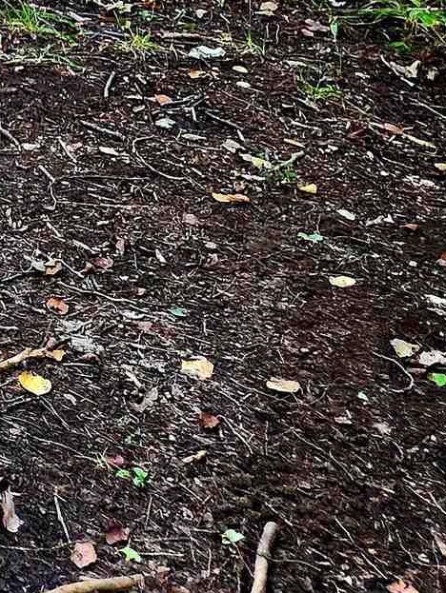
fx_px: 1459
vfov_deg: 19.8
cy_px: -305
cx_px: -267
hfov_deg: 15.7
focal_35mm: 85
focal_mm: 5.4
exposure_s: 1/182
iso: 250
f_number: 1.8
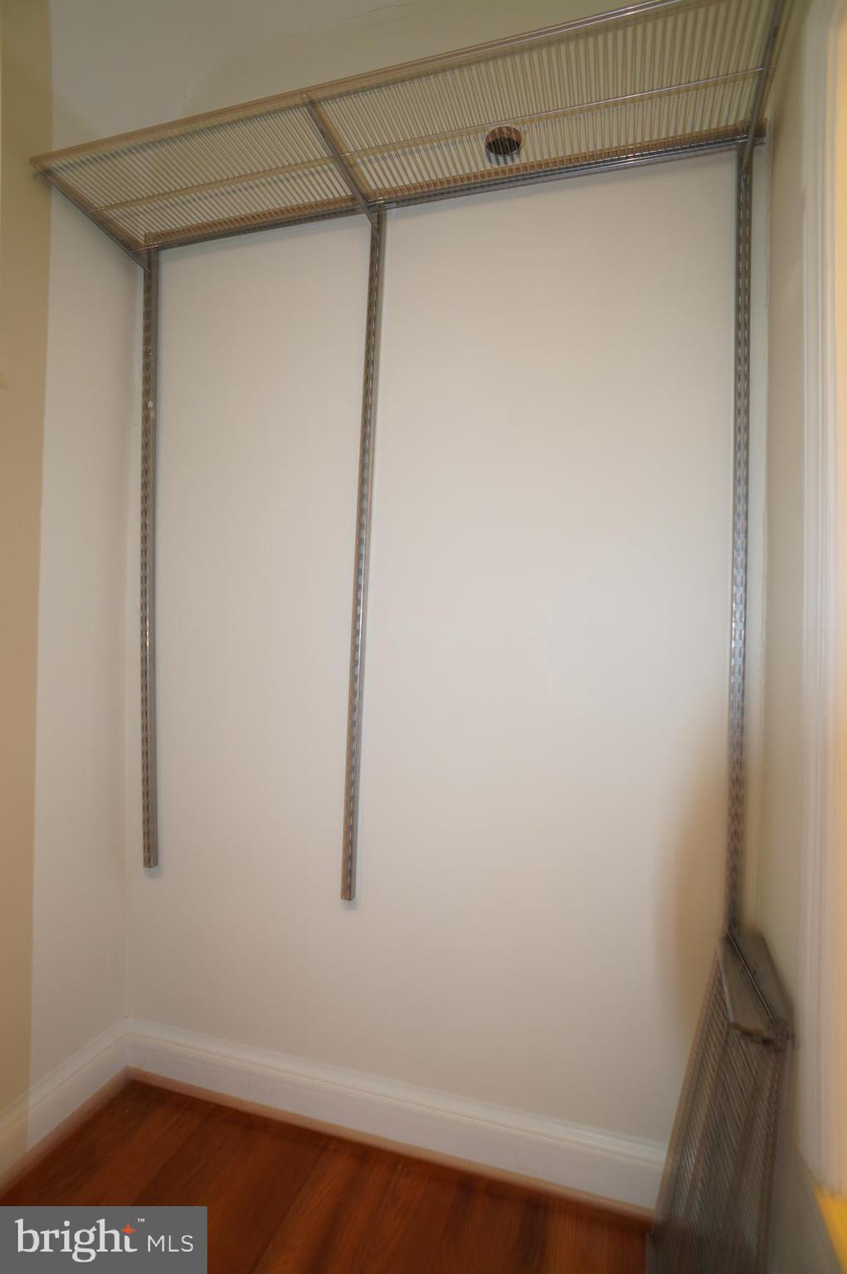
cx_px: 424
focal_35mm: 24
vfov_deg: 73.8
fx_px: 849
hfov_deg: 53.0
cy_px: 637
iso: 100
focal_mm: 16
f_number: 5.6
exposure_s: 1/3
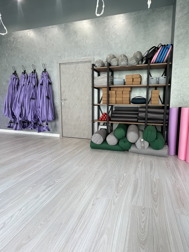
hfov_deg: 77.1
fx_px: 116
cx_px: 115
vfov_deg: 94.4
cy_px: 119
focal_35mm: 16
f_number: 1.8
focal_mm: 1.57
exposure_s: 1/100
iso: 250
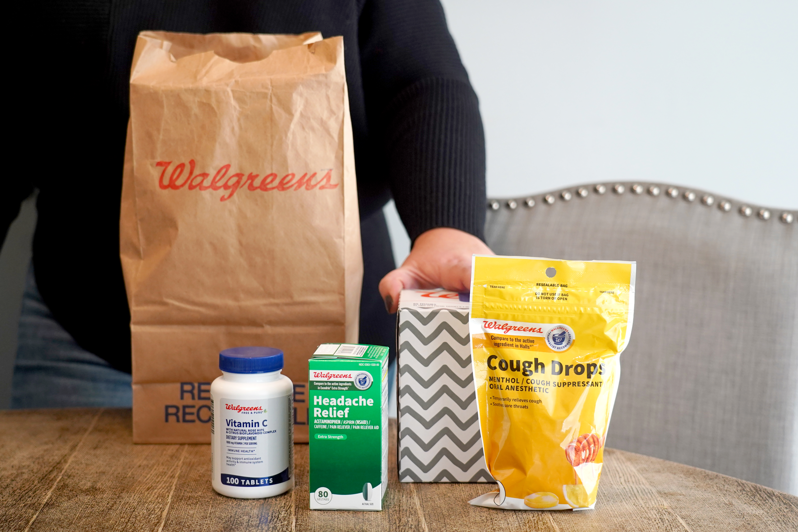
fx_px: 1086
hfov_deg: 40.3
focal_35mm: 49
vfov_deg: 27.5
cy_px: 266
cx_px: 399
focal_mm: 49
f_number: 4
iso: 1000
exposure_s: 1/160
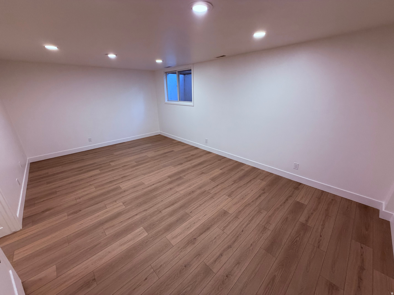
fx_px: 159
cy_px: 148
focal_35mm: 14
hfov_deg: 102.1
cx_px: 197
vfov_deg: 85.7
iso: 250
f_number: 2.2
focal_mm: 2.22
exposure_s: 1/120
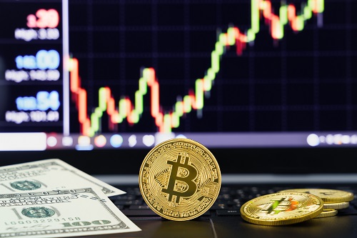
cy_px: 119
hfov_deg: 24.8
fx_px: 813
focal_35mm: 82
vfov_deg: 16.6
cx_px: 178
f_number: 8
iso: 160
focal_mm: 82
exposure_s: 2.5
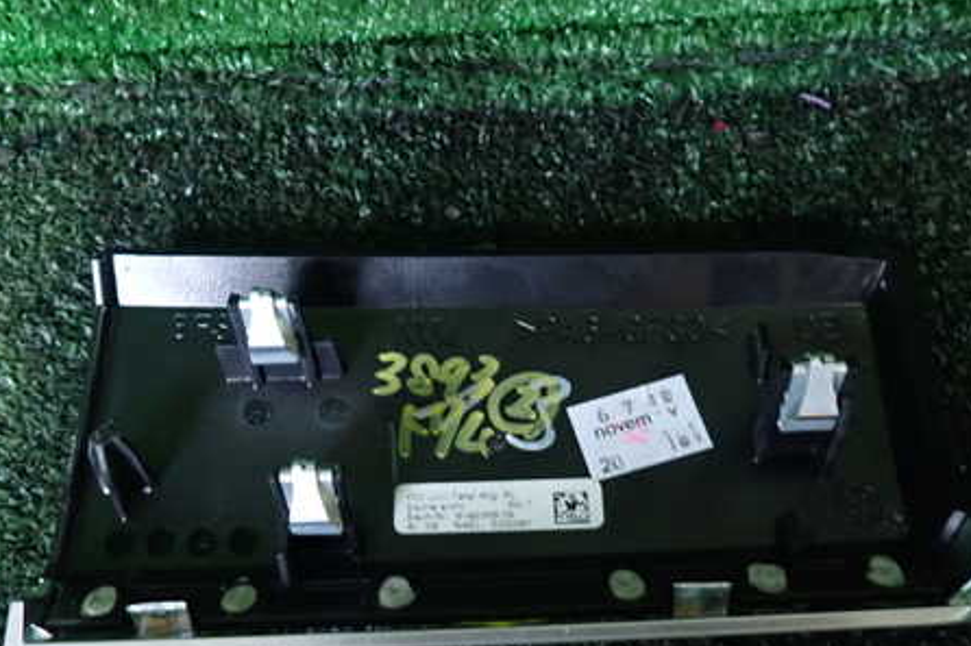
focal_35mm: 35
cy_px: 415
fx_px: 944
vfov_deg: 37.5
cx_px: 453
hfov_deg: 54.4
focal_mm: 4.5
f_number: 2
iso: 800
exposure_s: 1/10
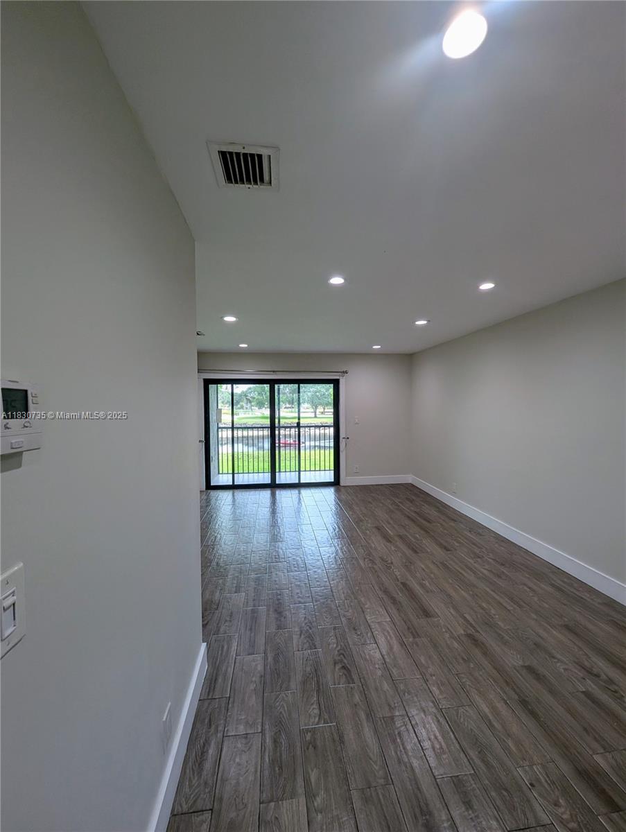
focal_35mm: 13
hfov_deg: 90.0
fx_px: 313
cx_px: 313
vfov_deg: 106.1
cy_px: 416
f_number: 2.2
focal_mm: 1.95
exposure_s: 1/60
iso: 53
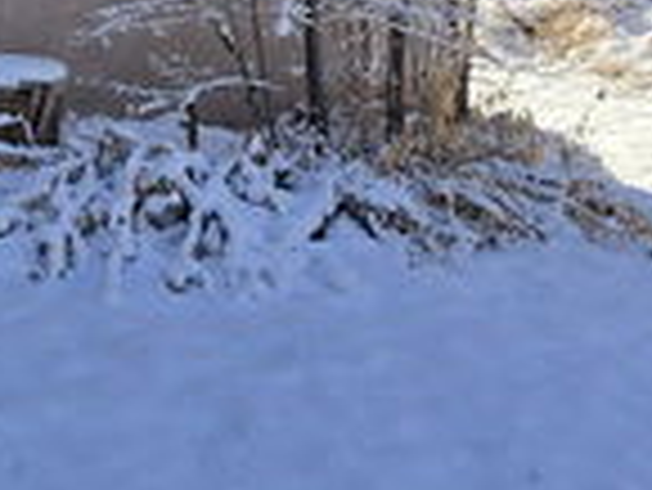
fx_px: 1527
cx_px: -463
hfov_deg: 19.3
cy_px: -216
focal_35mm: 81
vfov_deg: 16.8
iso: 12
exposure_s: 1/746
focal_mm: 6.3
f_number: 1.7
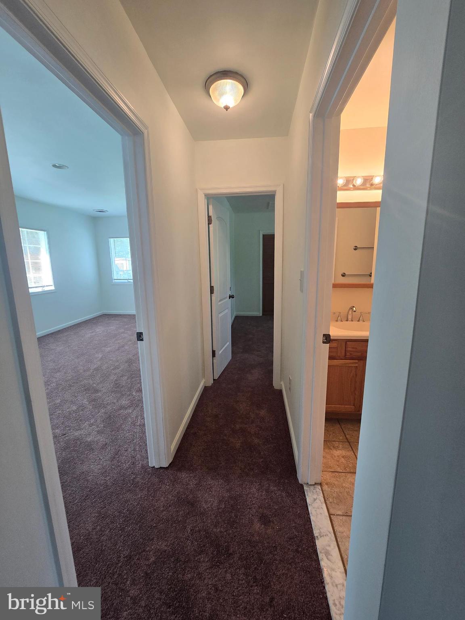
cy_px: 310
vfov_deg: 106.2
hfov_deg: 89.9
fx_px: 233
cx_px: 232
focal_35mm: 13
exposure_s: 1/60
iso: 100
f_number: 2.2
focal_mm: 2.2
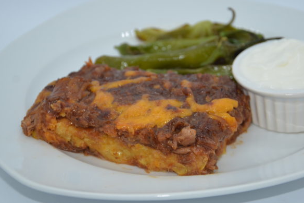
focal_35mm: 96
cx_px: 176
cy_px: 84
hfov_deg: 21.2
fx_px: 810
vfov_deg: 14.2
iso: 200
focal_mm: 52
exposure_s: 1/125
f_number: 5
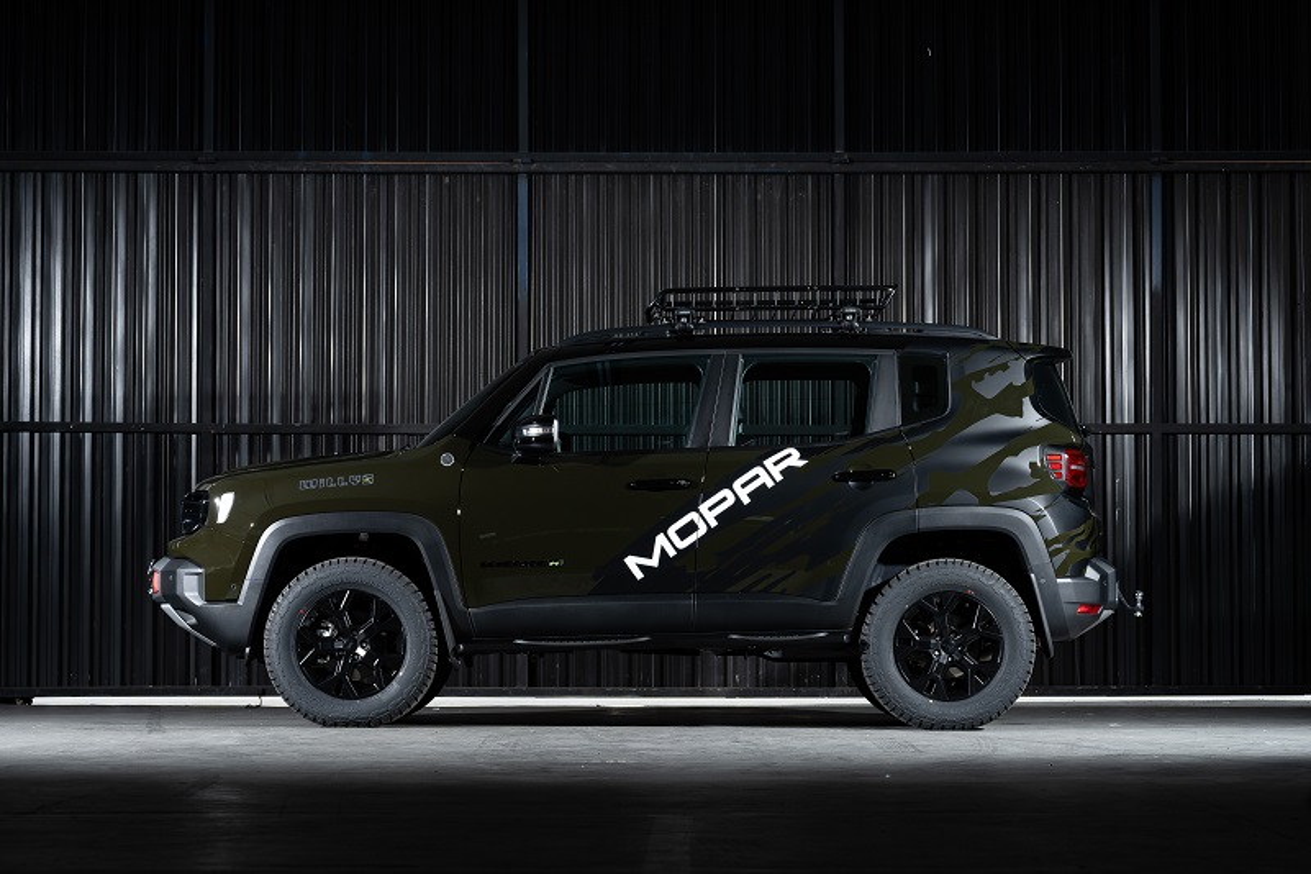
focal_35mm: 116
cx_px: 656
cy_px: 437
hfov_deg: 17.6
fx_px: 4223
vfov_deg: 11.8
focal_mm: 116
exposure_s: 1/250
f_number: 8
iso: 400
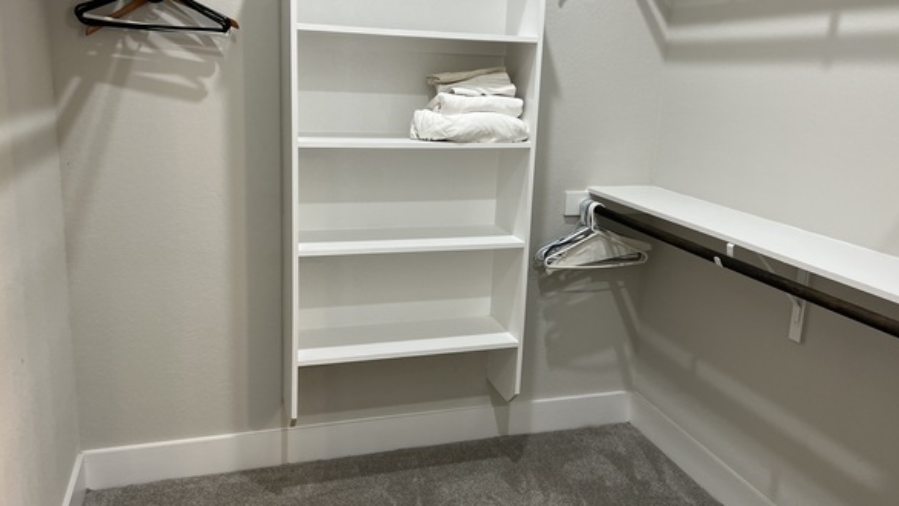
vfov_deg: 37.7
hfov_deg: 62.6
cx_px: 447
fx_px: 739
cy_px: 217
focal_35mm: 31
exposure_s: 1/60
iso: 80
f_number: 1.5
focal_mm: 5.7
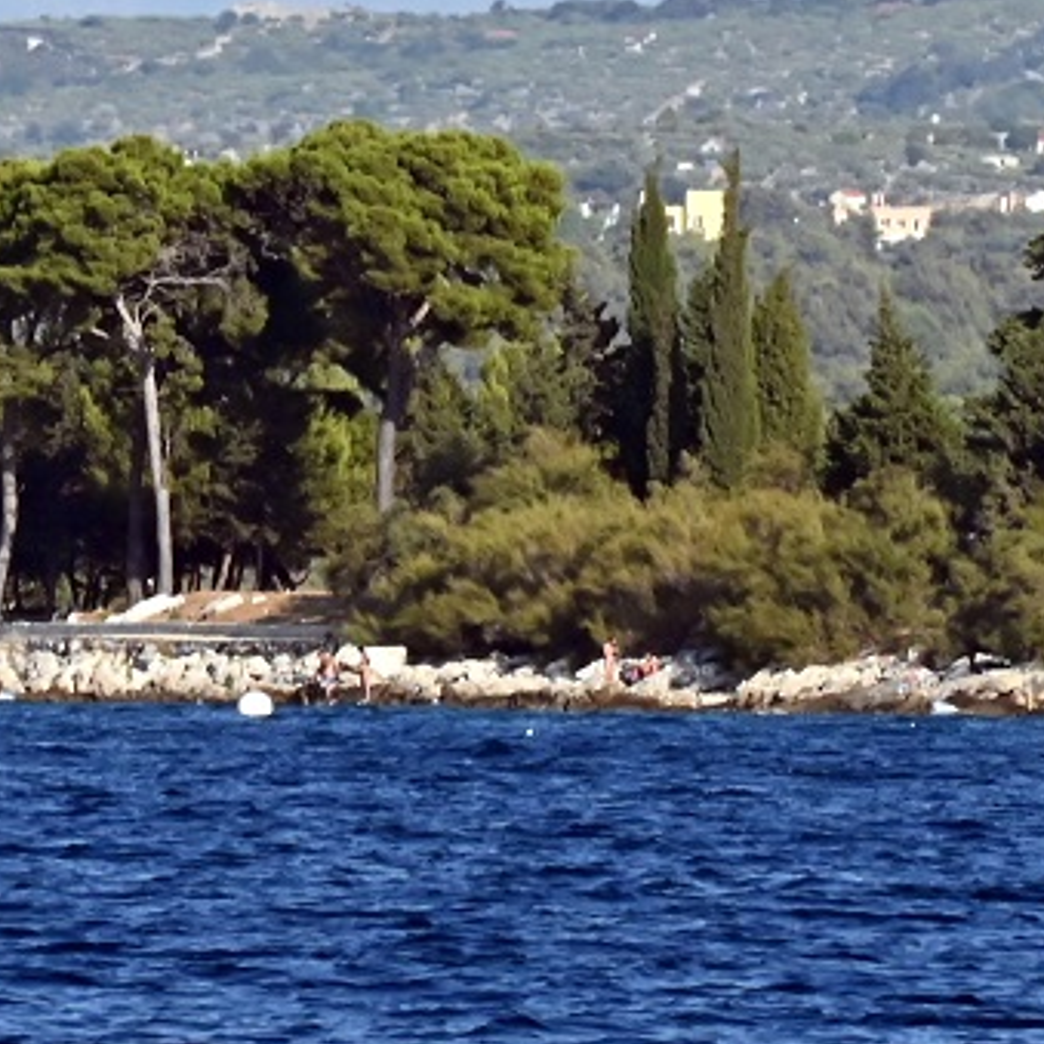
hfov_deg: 1.6
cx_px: 933
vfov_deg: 1.6
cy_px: -288
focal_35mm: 1130
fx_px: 38557
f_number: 29
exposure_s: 1/320
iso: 900
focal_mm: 300
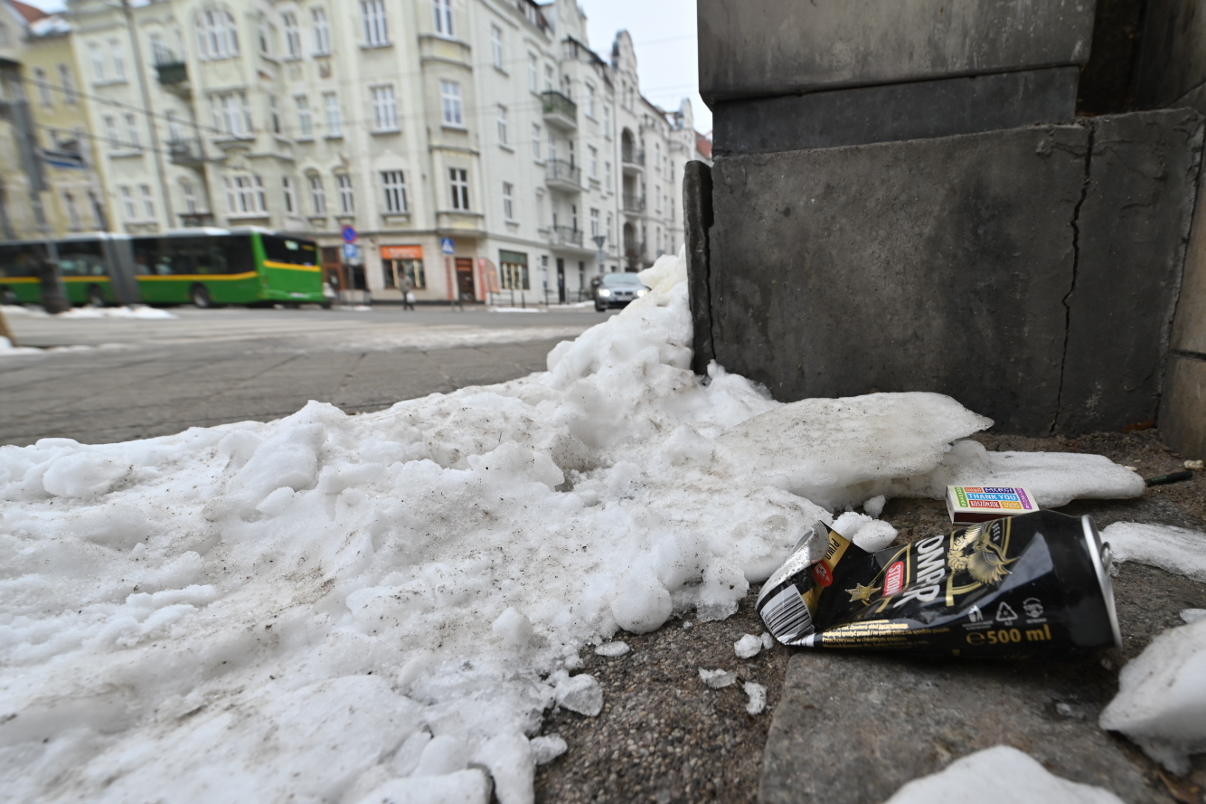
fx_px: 569
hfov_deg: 92.0
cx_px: 728
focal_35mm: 17
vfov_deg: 70.3
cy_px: 439
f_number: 6.3
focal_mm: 14
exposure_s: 1/200
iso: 100
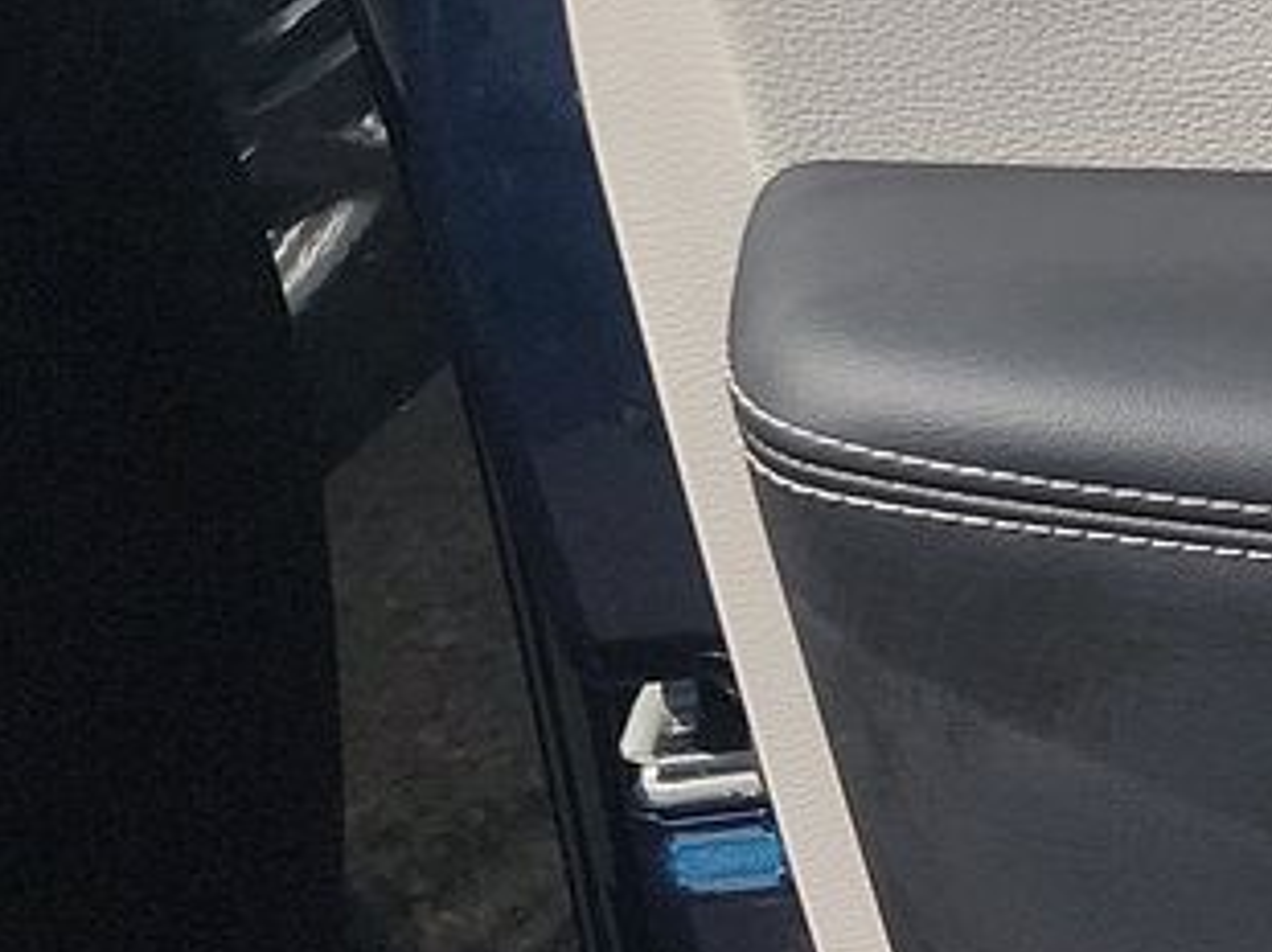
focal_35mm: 124
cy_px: 414
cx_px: 3012
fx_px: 4553
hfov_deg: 12.6
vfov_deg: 11.9
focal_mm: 6.7
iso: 50
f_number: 1.8
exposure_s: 1/450
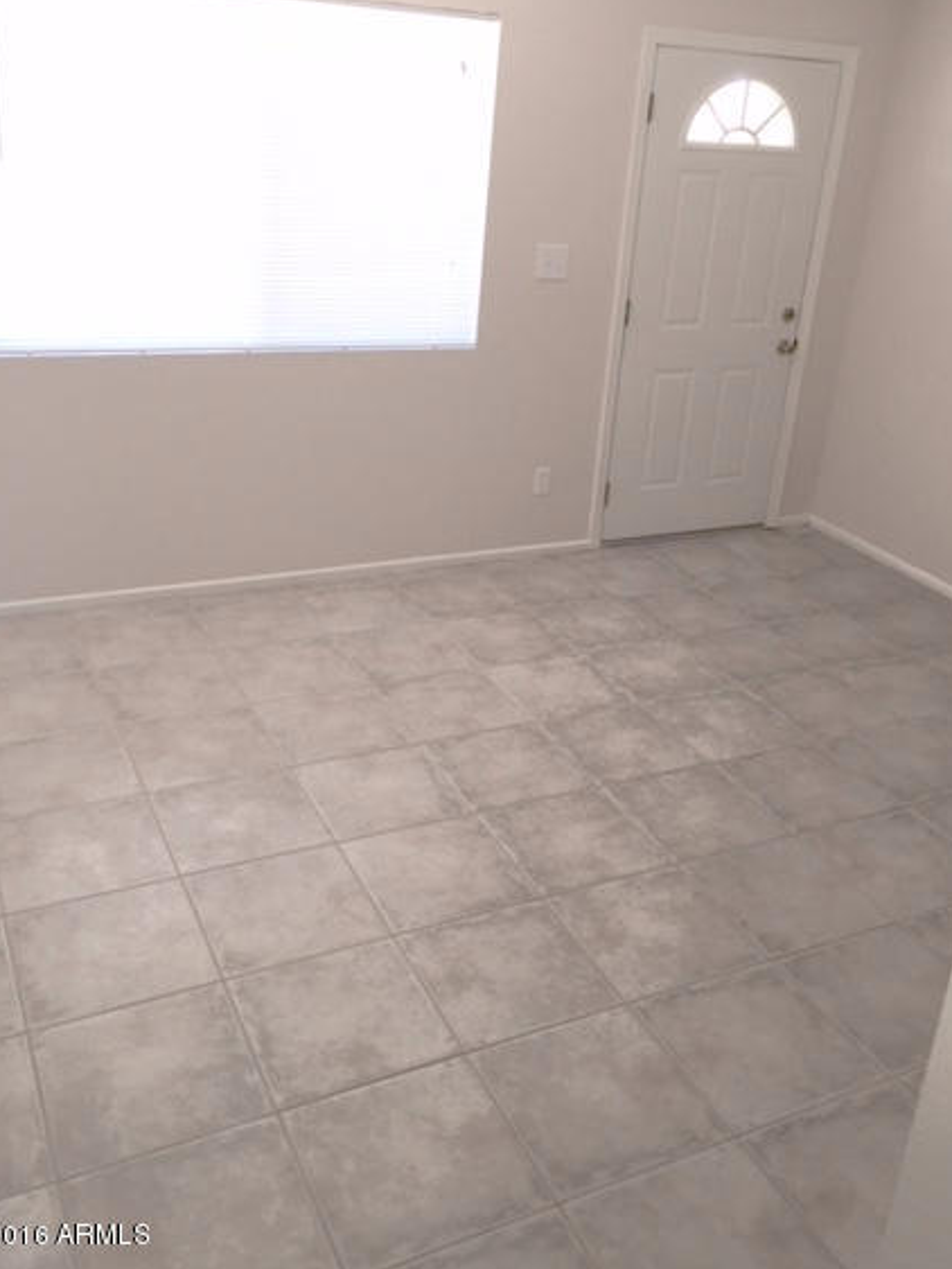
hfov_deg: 42.9
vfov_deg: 55.2
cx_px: 514
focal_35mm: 33
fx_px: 1209
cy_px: 567
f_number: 2.2
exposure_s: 1/43
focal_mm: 4.15
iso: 32
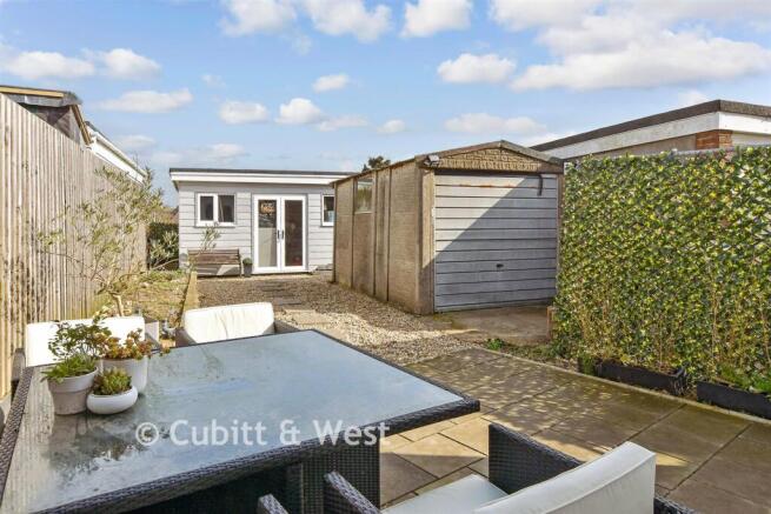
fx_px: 471
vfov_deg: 57.3
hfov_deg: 78.6
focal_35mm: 22
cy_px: 257
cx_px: 386
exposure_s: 1/500
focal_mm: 15
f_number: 8
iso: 200
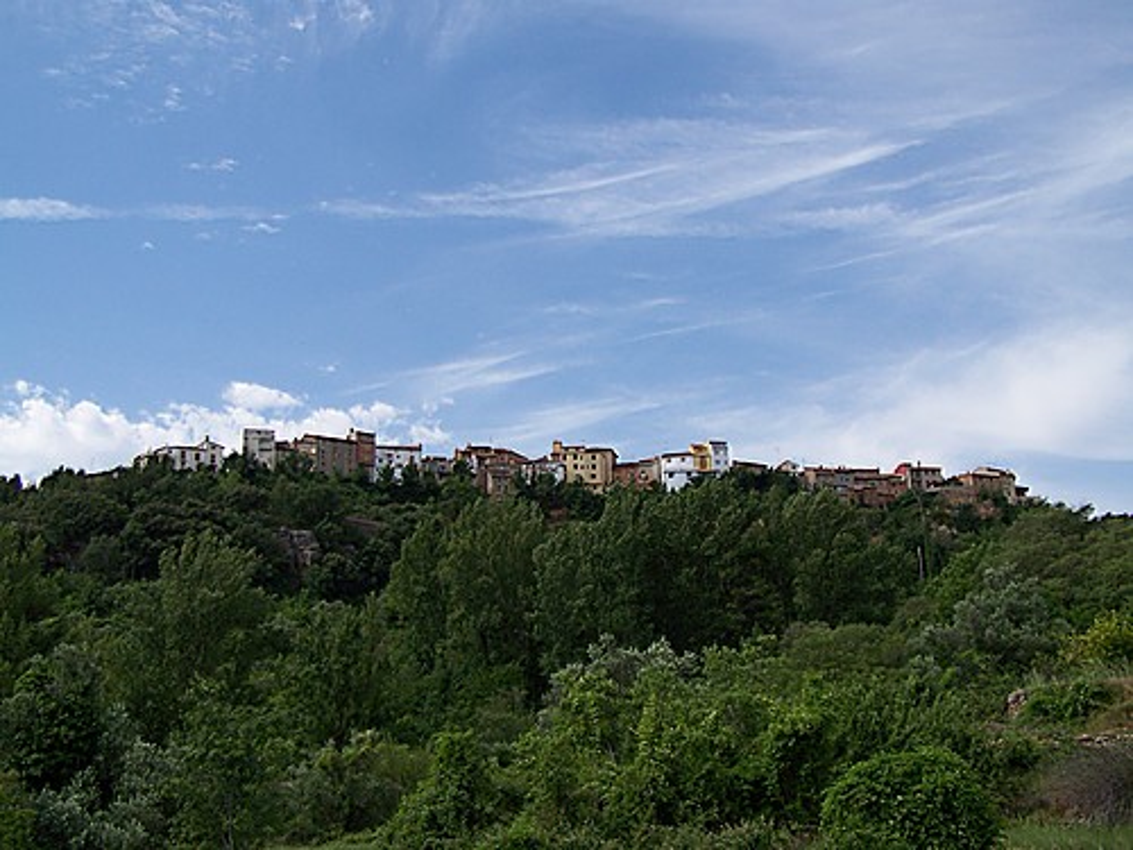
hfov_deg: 49.0
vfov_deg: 37.7
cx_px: 566
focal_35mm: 38
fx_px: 1244
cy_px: 425
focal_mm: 6.3
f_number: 4
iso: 64
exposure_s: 1/640
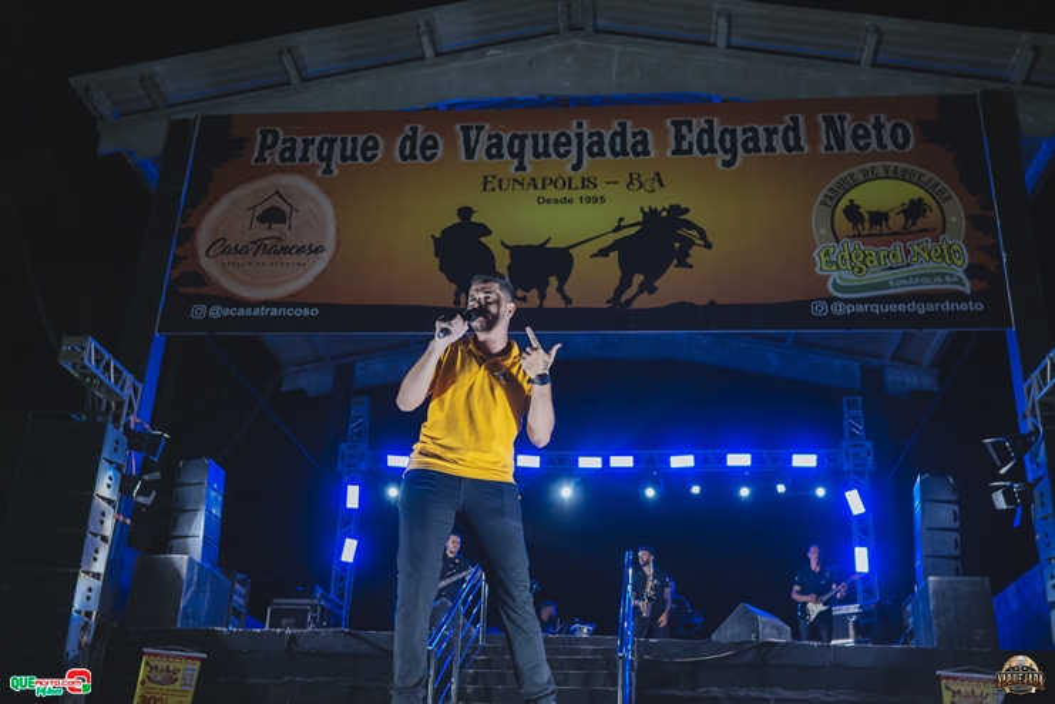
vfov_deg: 36.9
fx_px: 1055
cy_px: 352
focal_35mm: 36
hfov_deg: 53.1
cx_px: 528
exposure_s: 1/320
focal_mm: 24
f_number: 2.8
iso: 2500
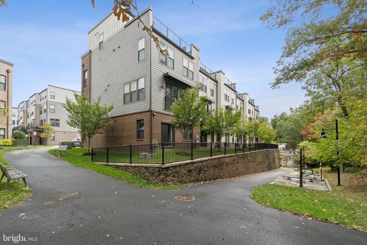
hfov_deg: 100.4
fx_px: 153
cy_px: 122
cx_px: 184
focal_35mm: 15
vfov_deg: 77.3
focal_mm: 10
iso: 200
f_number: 9
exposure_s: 1/125
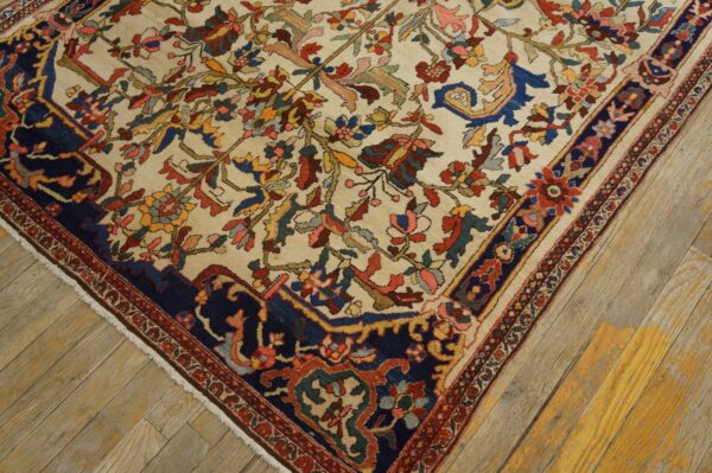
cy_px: 236
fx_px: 622
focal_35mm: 32
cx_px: 356
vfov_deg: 41.6
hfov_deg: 59.5
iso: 800
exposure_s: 1/60
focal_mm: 21
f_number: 4
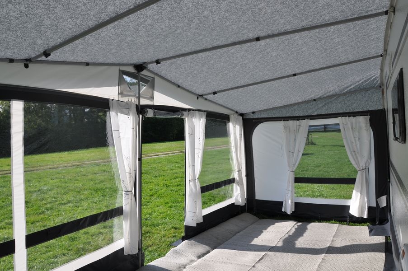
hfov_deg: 67.4
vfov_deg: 47.8
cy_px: 136
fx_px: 306
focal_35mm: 27
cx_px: 204
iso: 200
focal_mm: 18
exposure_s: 1/320
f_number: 9
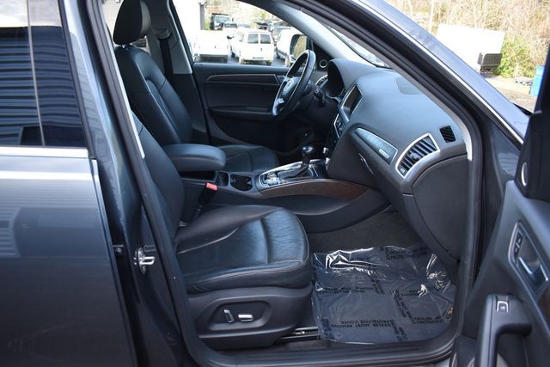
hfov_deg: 67.4
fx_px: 413
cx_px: 275
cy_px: 184
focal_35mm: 27
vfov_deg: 48.0
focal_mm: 18
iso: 400
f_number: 4
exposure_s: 1/250
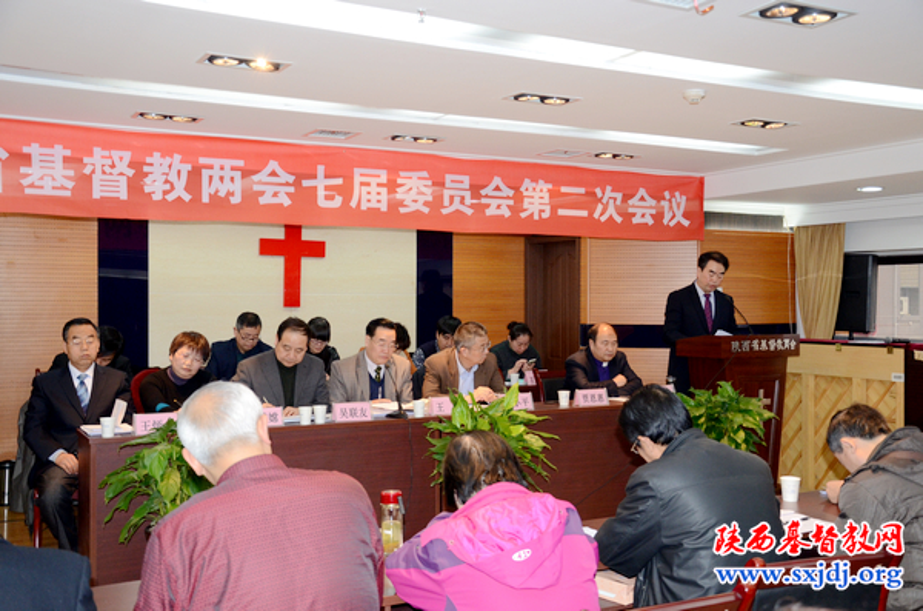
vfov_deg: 35.3
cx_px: 462
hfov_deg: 51.4
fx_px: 959
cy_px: 306
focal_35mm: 38
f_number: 5
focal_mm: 25
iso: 1000
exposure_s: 1/60
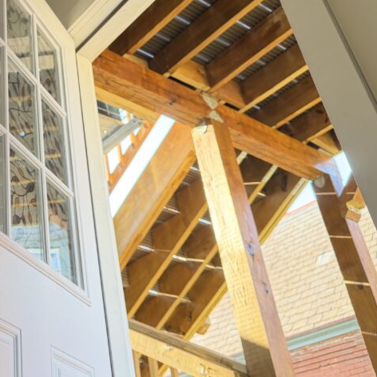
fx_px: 567
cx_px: 10
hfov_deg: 33.9
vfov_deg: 36.7
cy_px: 156
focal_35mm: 46
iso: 200
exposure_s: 1/116
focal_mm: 6.76
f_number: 1.78
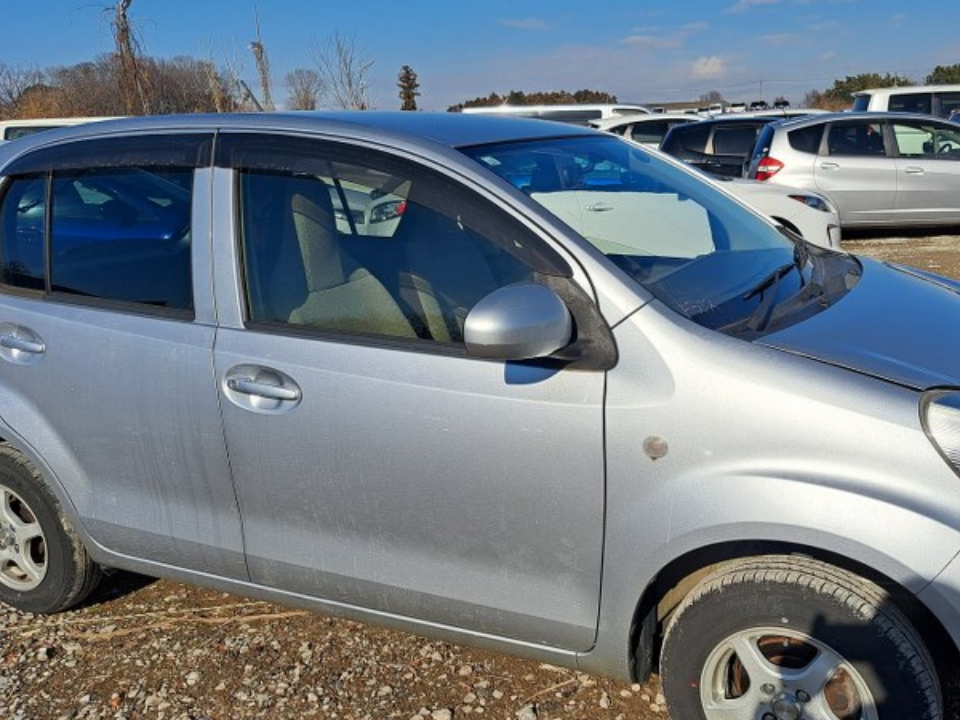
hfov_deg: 56.6
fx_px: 887
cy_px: 373
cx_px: 547
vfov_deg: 44.2
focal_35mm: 32
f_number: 1.8
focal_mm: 5.23
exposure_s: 1/3300
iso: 50
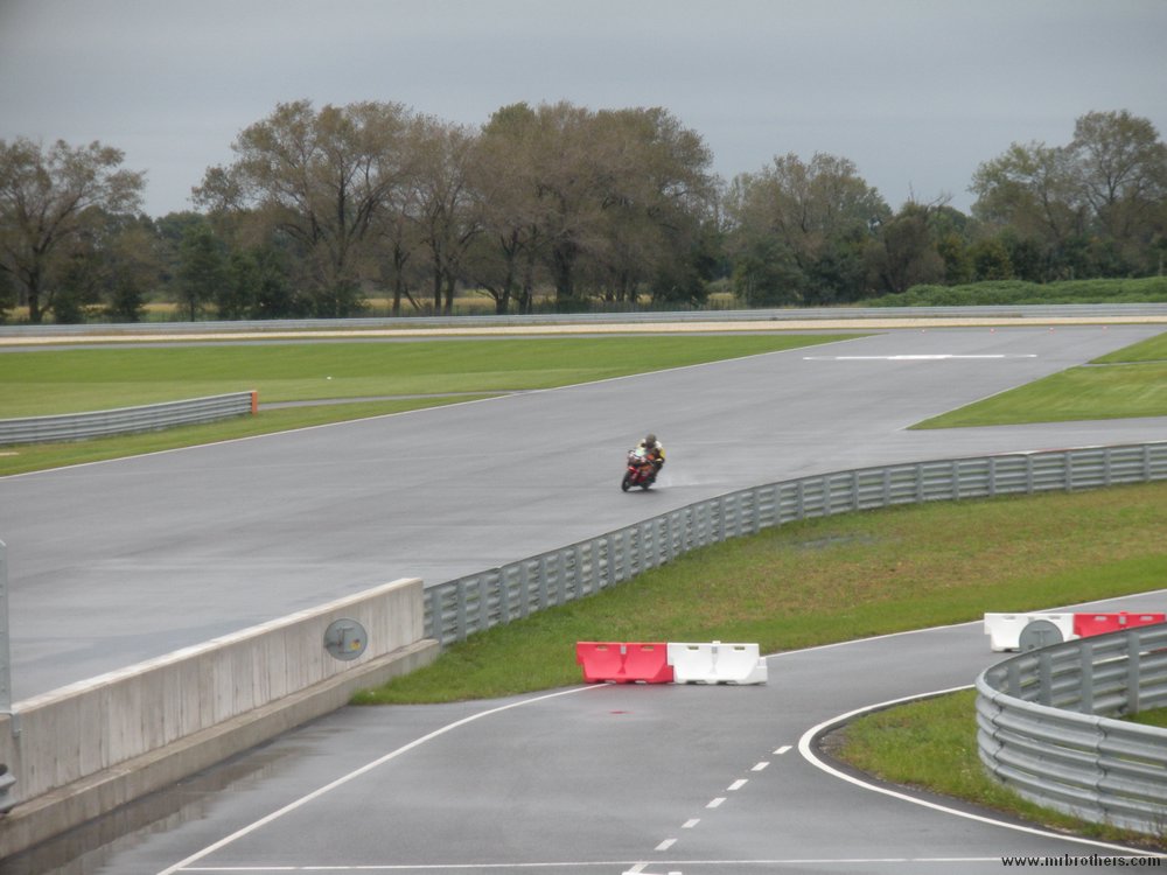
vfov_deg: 8.5
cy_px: 438
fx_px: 5866
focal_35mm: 174
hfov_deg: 11.4
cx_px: 584
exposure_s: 1/250
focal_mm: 31.5
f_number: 5.6
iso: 171
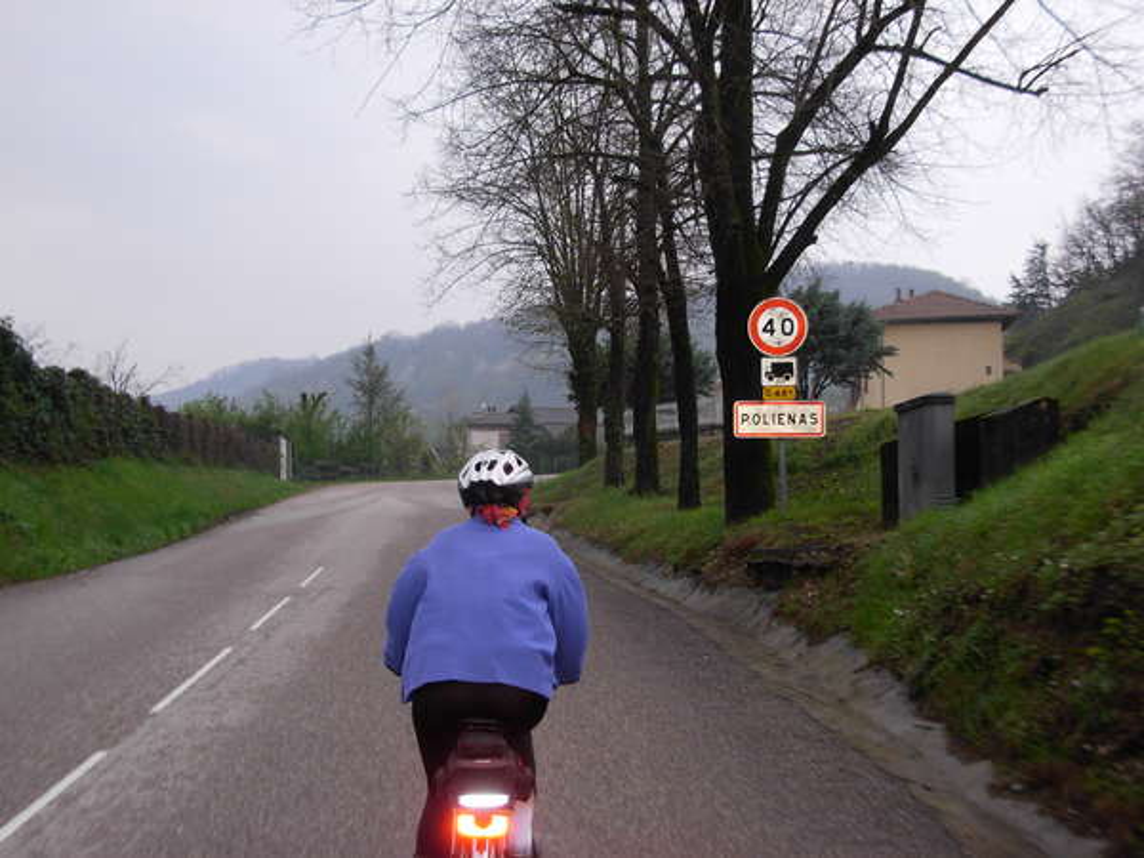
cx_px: 572
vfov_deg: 28.0
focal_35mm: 52
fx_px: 1719
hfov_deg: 36.8
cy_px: 429
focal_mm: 8.5
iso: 79
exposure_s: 1/42.7
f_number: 3.2
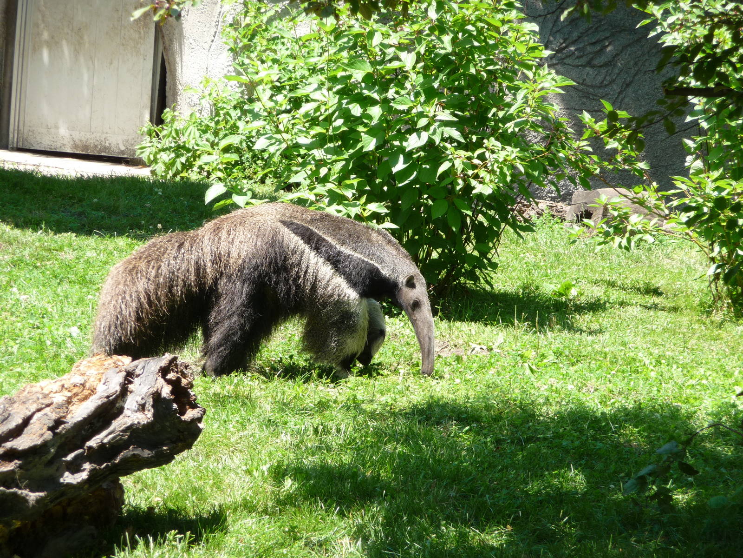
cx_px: 372
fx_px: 4271
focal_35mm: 199
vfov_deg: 7.5
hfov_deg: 9.9
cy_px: 279
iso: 100
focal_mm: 34.2
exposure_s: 1/125
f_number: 4.8
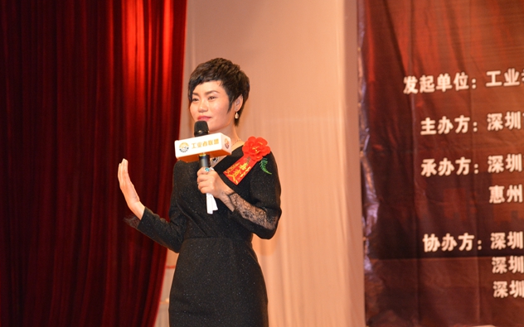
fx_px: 2722
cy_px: 183
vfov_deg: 6.9
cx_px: 241
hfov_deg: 11.0
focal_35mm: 191
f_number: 5.6
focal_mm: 105
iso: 1600
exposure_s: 1/60
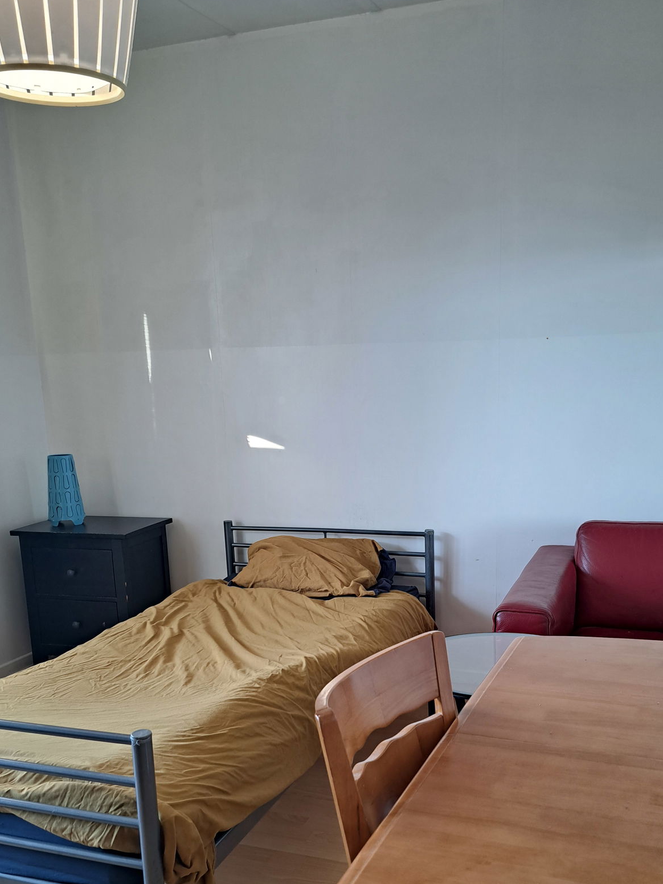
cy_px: 559
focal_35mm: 33
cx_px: 382
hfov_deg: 42.8
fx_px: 842
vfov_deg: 54.6
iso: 64
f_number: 1.8
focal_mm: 5.23
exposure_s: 1/50
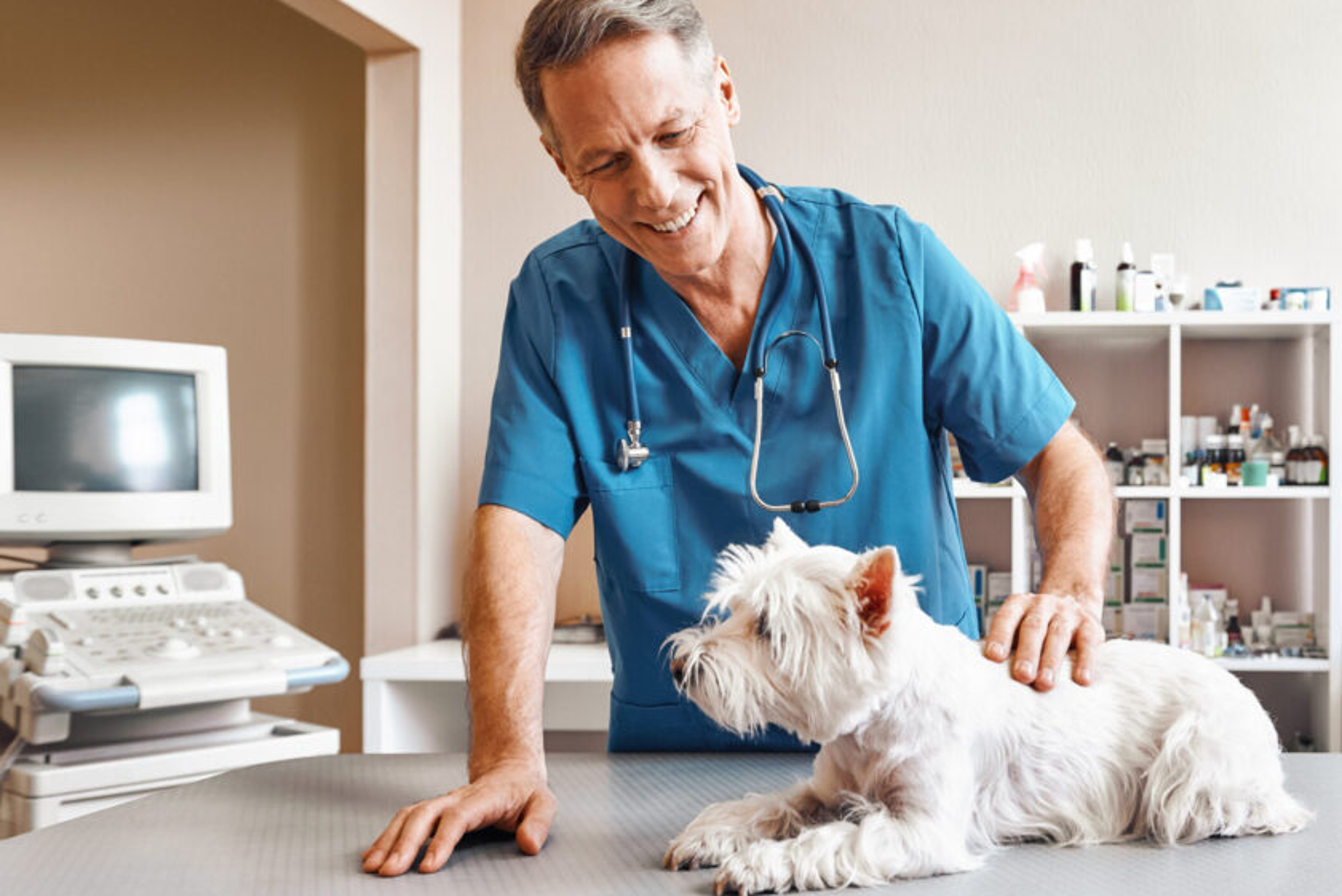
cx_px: 792
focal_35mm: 39
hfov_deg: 49.3
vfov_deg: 34.2
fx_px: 1455
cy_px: 385
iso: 500
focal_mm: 32
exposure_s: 1/100
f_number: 4
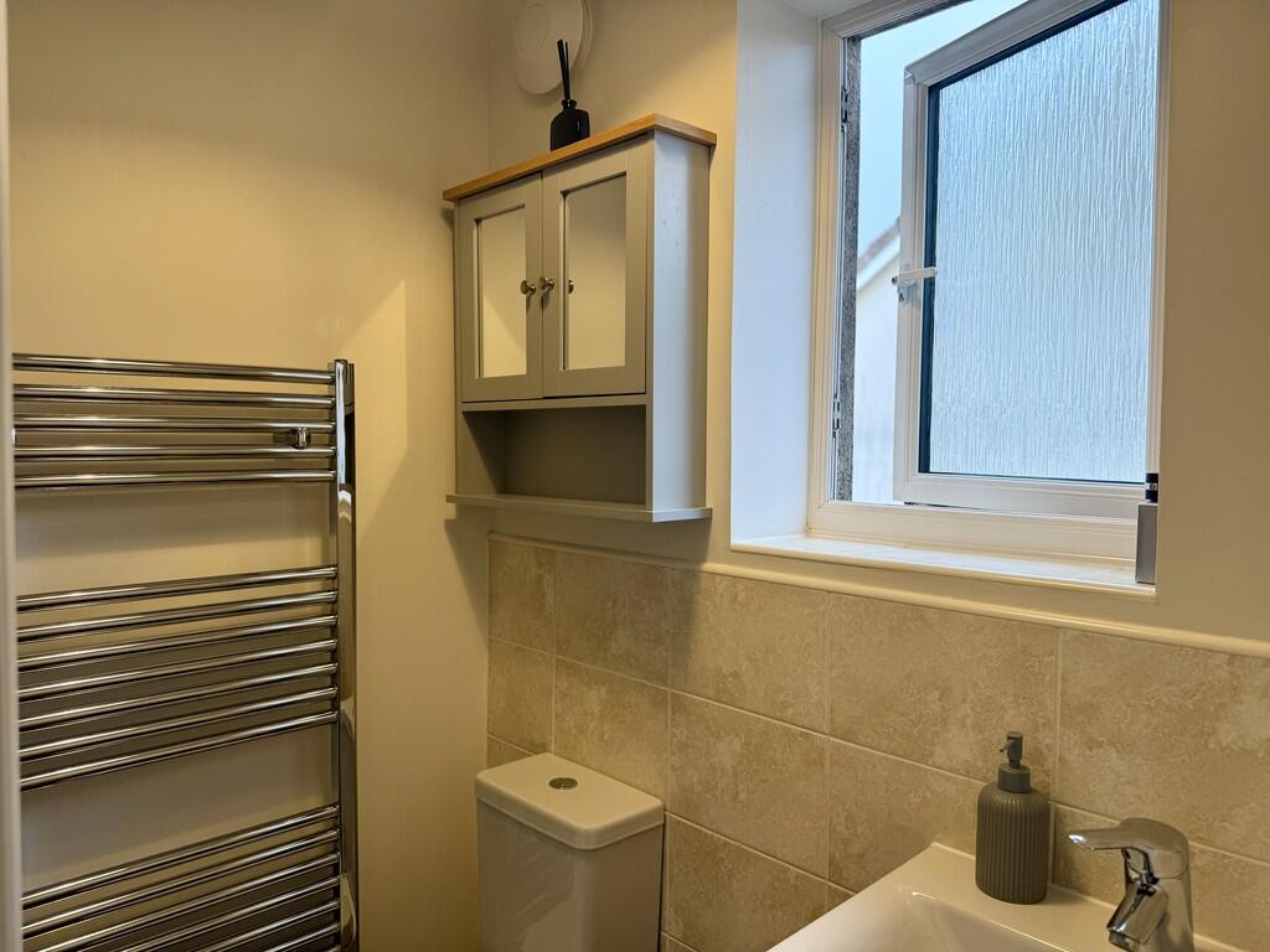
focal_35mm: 24
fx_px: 881
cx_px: 635
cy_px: 476
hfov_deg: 71.6
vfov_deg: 56.8
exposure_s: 1/100
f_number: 1.78
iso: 64
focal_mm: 6.76
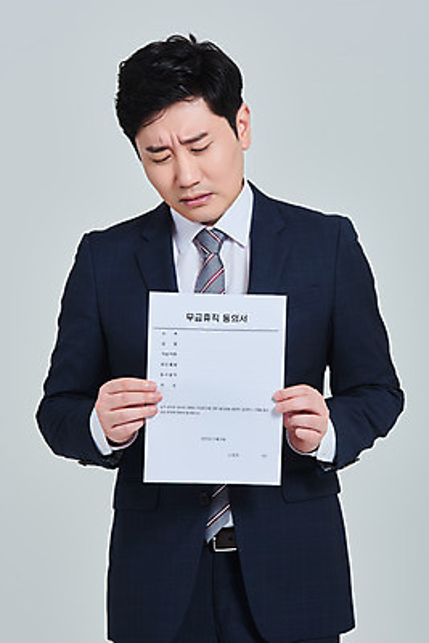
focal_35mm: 170
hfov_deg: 8.1
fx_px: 3036
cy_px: 322
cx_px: 214
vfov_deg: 12.1
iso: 100
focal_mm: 170
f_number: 14
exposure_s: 1/125
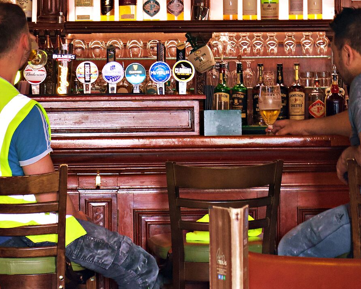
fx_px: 2031
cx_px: 175
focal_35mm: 190
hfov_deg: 10.2
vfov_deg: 8.1
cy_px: 79
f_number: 6.3
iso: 500
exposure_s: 1/15
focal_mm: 50
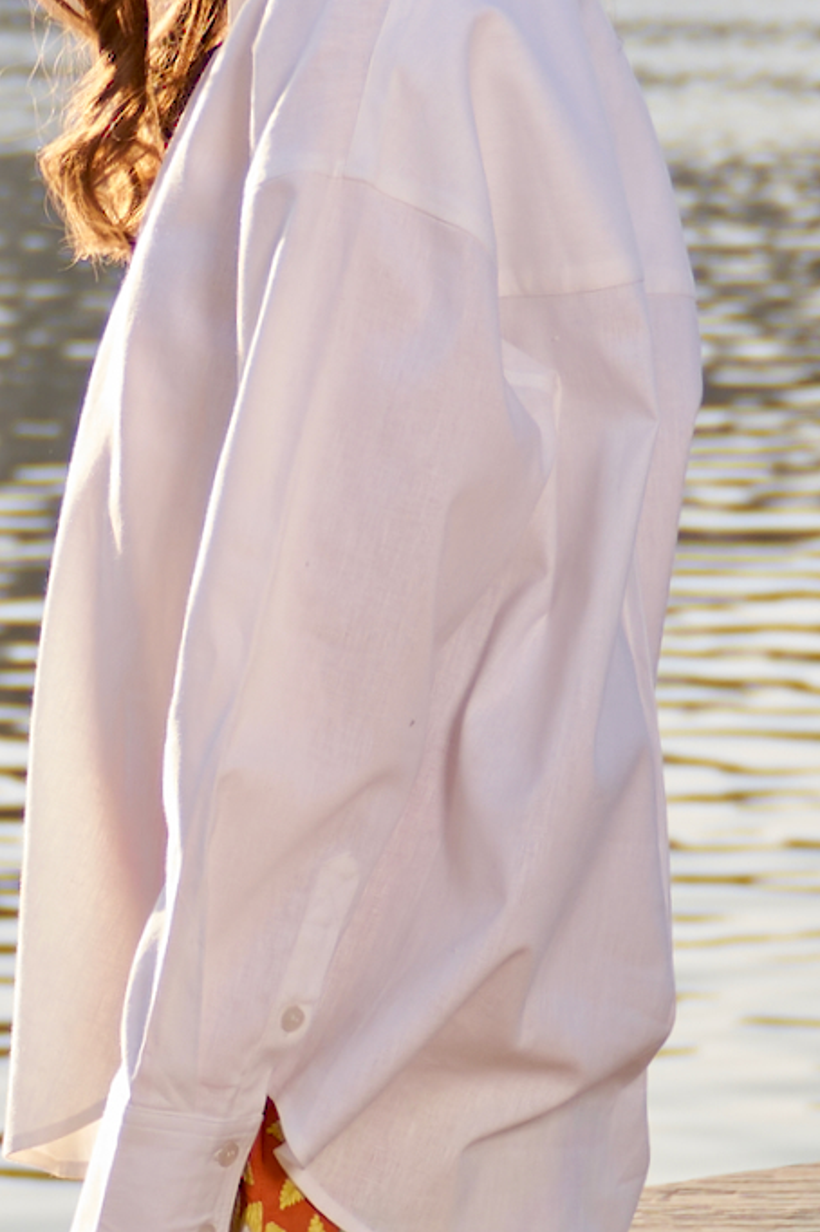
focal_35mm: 91
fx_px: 3112
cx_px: 303
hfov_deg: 15.0
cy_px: 331
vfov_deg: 22.2
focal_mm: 31
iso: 50
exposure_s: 1/500
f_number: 2.8
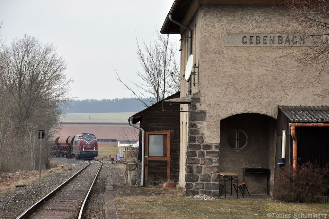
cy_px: 110
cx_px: 164
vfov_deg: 8.7
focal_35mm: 158
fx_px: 1439
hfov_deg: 13.0
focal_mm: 105
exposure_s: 1/400
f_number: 9
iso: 250
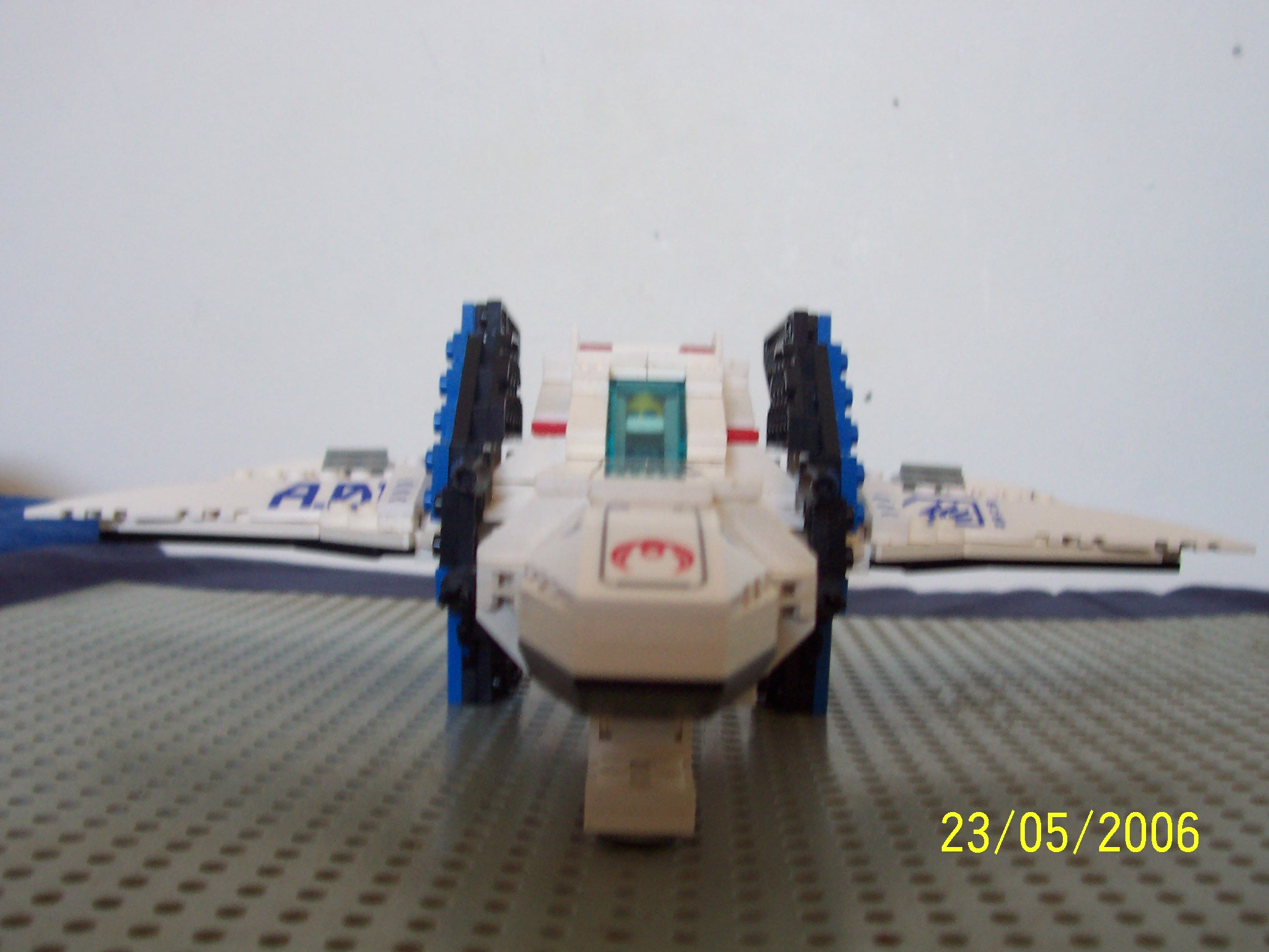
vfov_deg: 38.7
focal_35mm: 37
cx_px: 634
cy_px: 476
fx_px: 1356
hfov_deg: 50.1
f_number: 2.8
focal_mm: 5.6
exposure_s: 1/15
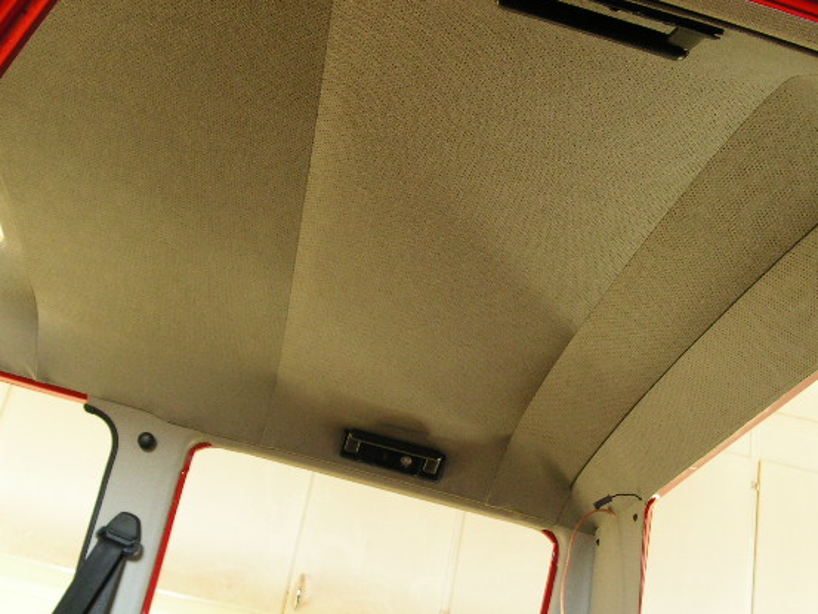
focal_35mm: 44
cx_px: 414
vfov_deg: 32.9
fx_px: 1040
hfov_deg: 42.9
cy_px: 336
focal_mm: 7.8
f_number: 2.8
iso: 200
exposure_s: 1/30
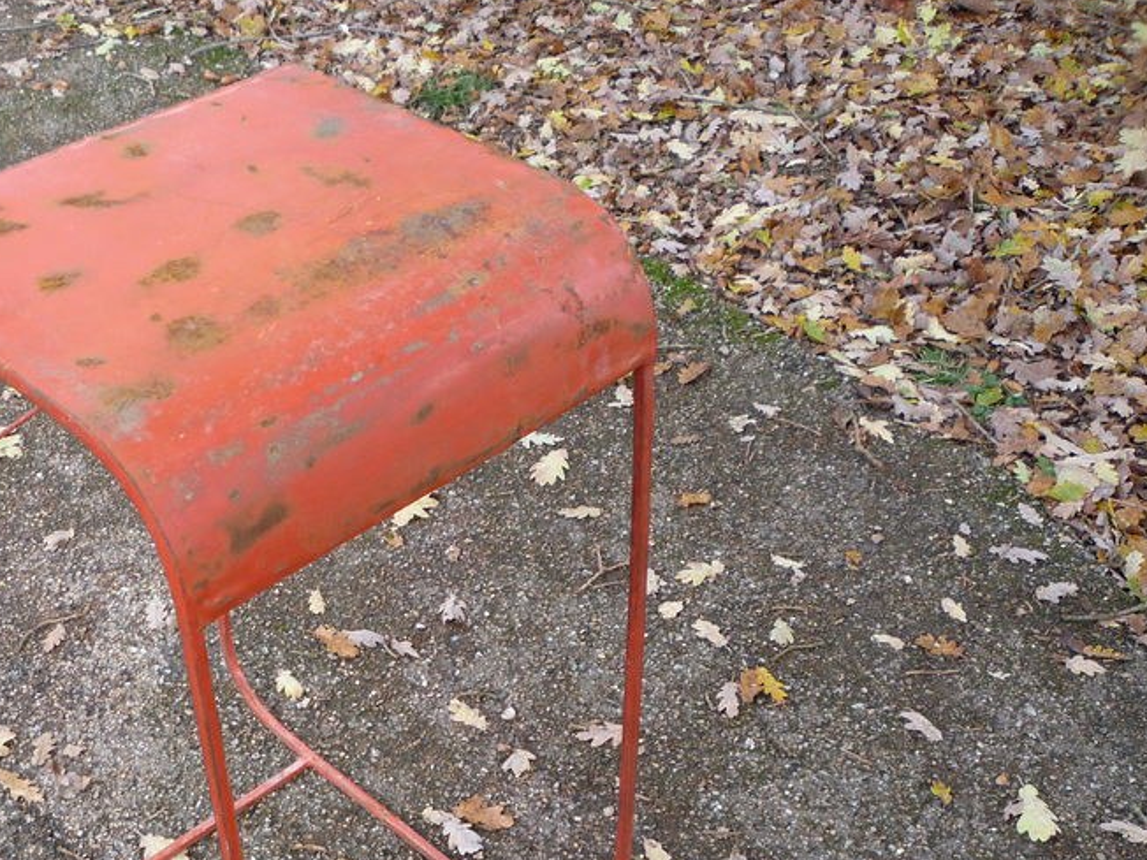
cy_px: 637
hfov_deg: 40.1
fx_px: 1524
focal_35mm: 46
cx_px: 289
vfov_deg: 31.0
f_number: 3.3
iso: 100
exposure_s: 1/30
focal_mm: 5.2
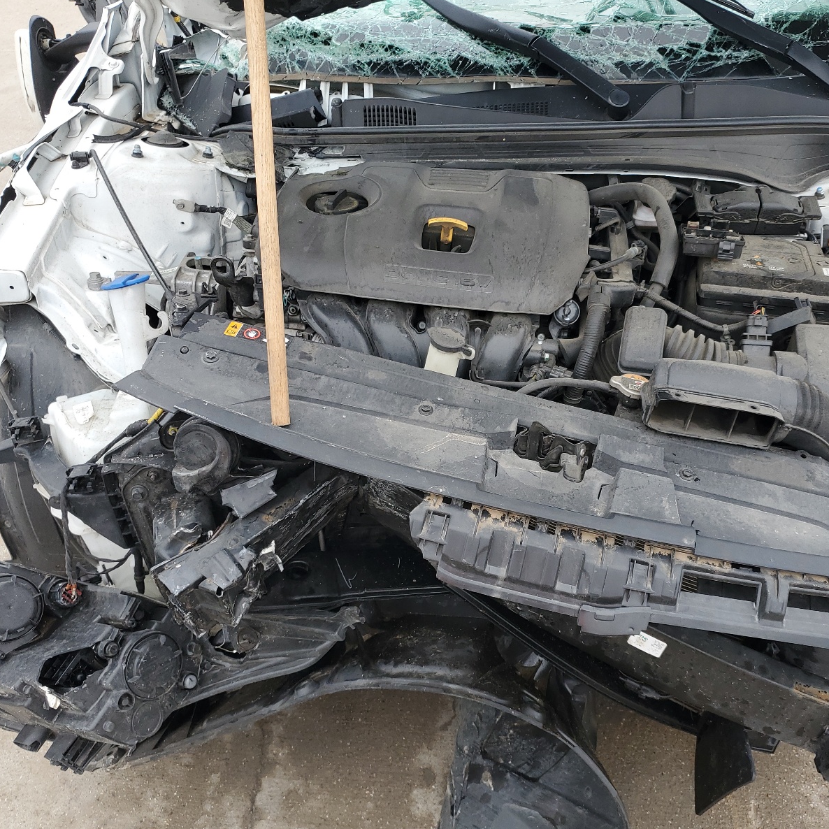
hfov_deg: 52.1
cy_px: 410
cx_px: 508
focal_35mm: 31
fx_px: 840
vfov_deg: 52.5
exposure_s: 1/244
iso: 50
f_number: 1.5
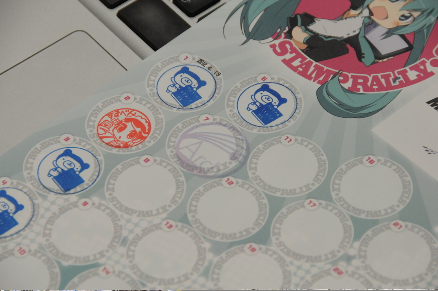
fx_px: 3645
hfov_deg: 6.9
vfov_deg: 4.6
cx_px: 219
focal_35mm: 300
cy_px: 146
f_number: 7.1
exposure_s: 1/200
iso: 1600
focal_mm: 200
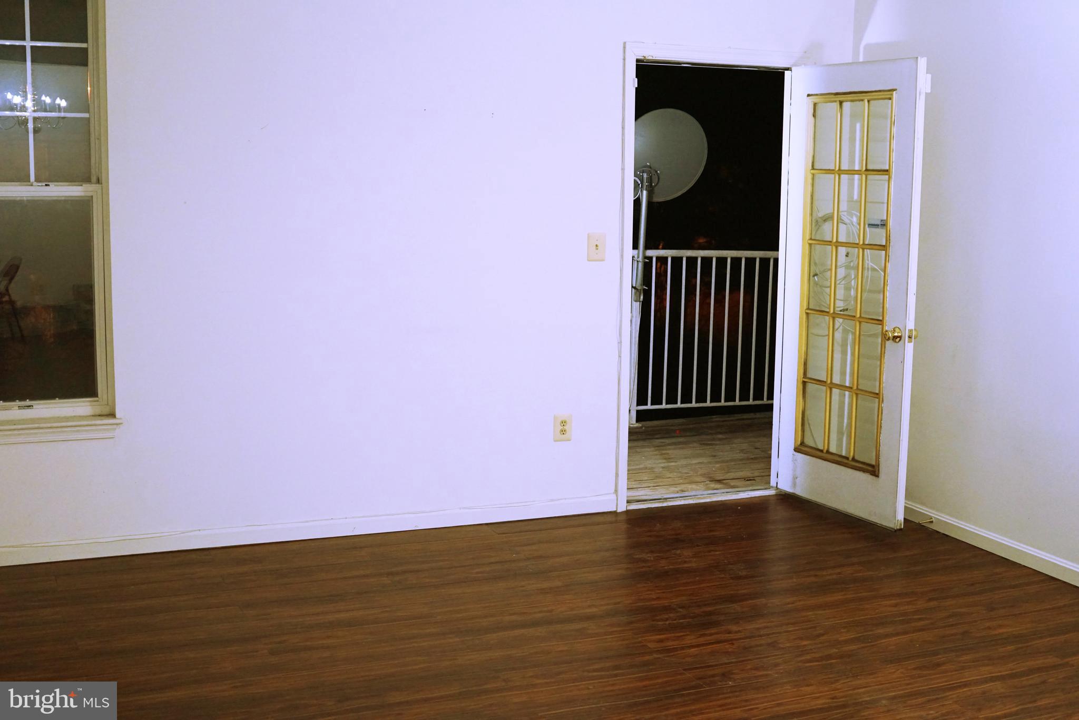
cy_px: 360
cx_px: 540
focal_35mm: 45
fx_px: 1349
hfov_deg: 43.6
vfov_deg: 29.9
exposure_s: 1/160
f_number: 2.8
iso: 1600
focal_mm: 30
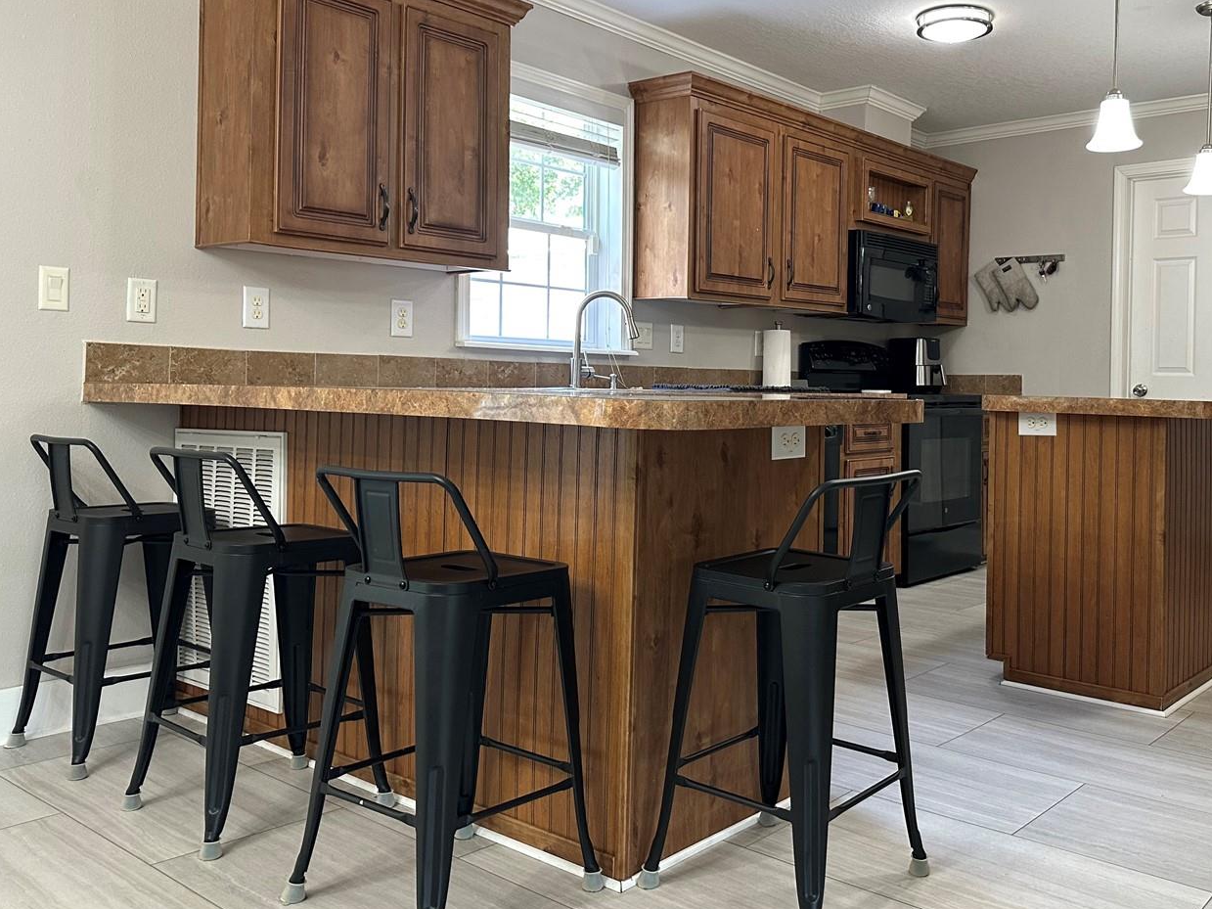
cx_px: 762
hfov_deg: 57.6
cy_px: 382
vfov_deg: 45.3
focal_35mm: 31
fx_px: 1085
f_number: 1.78
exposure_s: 1/60
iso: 250
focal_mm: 6.86
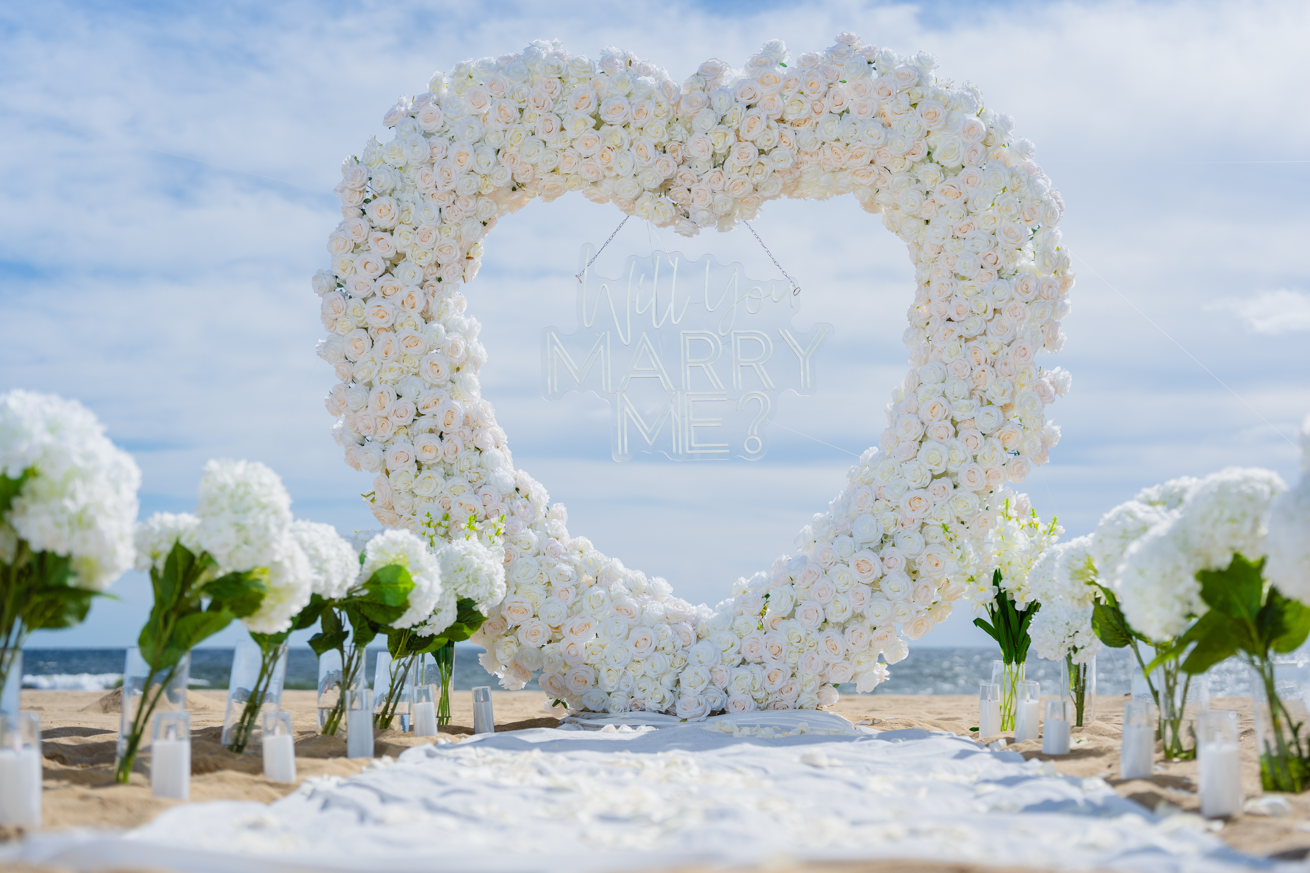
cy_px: 436
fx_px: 1819
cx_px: 655
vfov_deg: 27.0
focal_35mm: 50
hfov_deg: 39.6
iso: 100
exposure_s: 1/4000
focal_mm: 50
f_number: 2.2
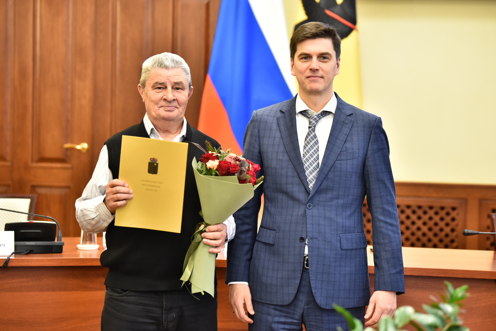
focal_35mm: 105
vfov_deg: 13.0
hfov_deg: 19.5
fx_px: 1447
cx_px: 248
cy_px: 166
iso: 2500
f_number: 3.5
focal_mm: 105
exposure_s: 1/100
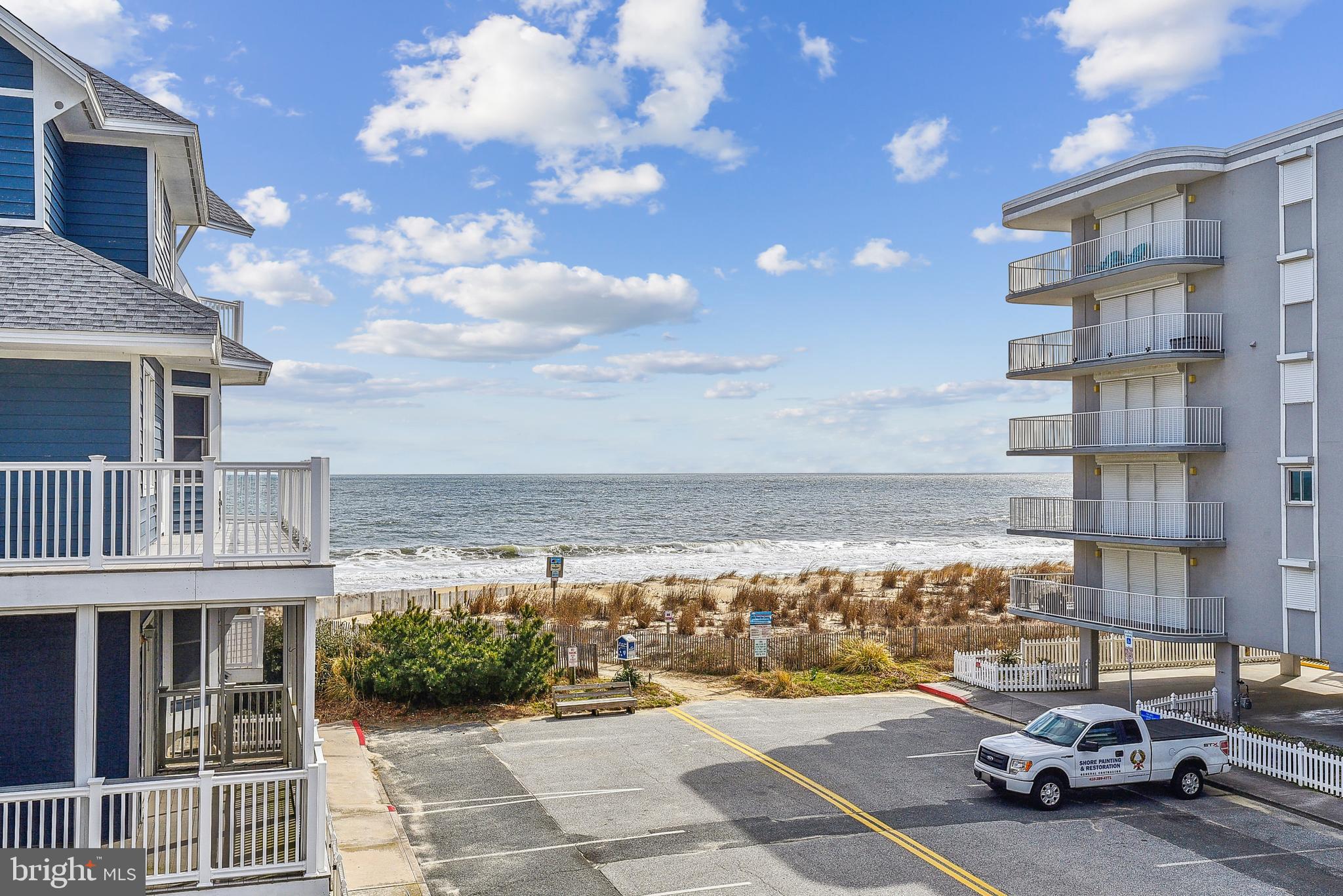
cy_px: 448
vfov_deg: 37.9
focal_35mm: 35
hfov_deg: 54.4
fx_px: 1306
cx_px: 672
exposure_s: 1/500
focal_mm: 35
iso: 200
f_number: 11
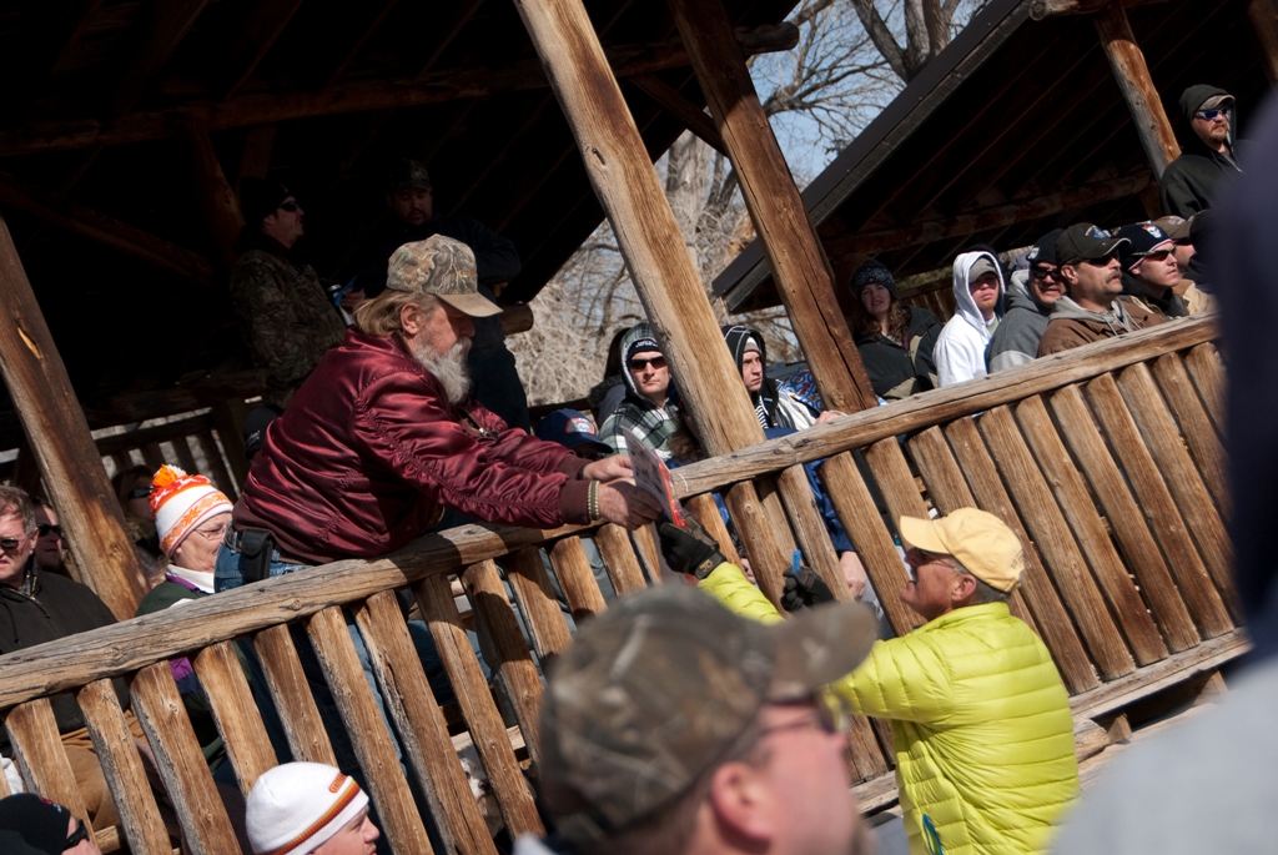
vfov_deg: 14.7
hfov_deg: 21.9
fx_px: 3305
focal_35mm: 93
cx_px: 639
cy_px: 428
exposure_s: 1/1600
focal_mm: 62
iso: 200
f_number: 4.8
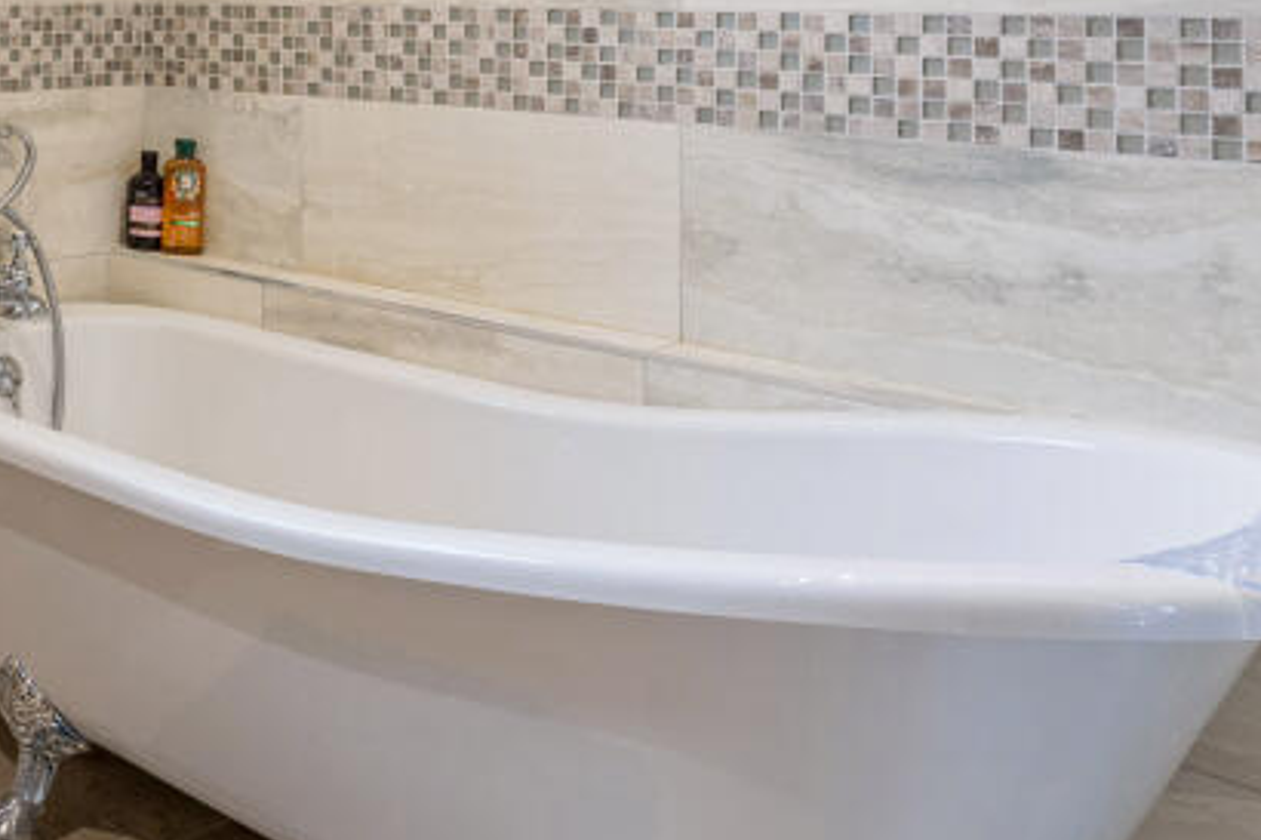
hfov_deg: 38.4
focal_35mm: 40
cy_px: 29
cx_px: -185
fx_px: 1400
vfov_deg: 31.3
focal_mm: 16
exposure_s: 1/8
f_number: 8
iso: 640
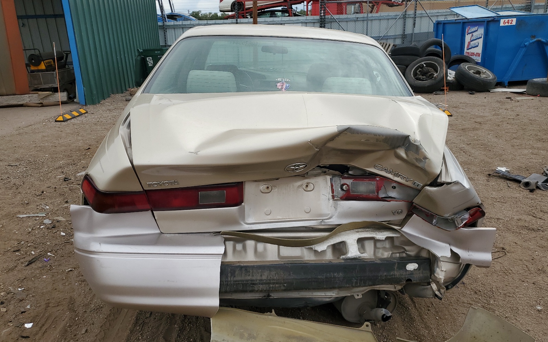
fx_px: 418
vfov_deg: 44.4
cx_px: 270
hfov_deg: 66.5
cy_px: 193
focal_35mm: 28
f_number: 1.5
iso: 50
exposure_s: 1/3333
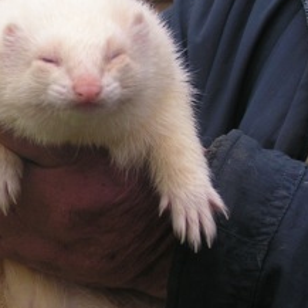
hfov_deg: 13.2
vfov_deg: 13.3
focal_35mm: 131
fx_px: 1319
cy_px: 97
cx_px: 43
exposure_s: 1/80
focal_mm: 11.1
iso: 80
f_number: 3.2
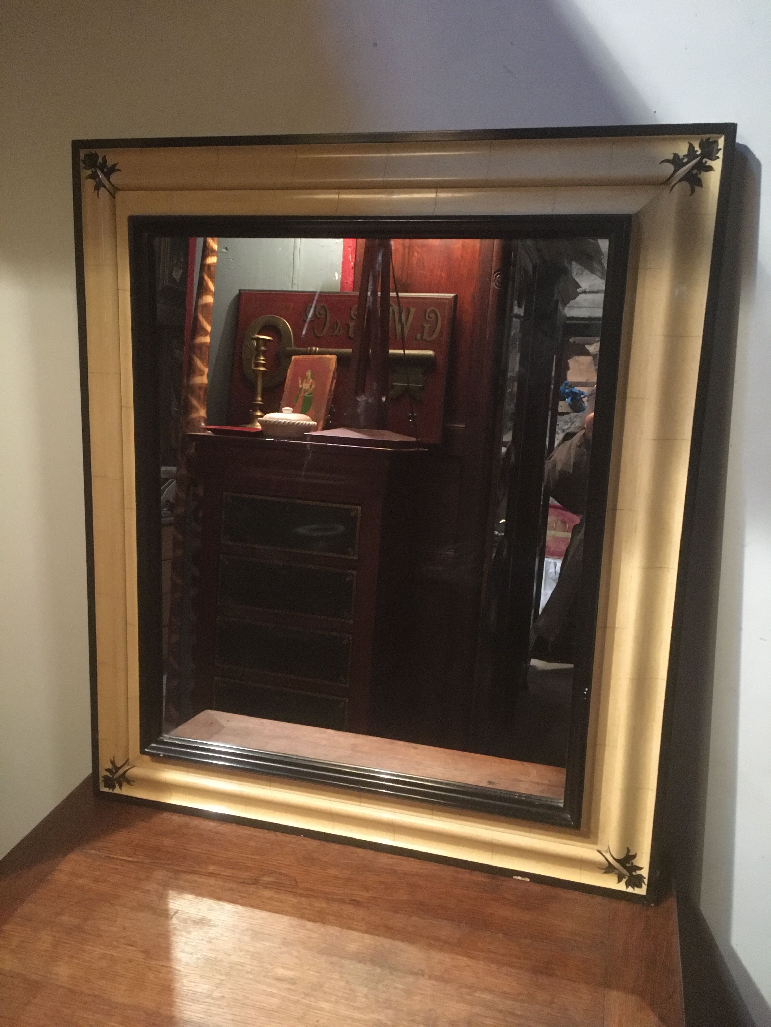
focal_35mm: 29
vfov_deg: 61.7
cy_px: 514
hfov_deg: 48.2
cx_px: 386
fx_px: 861
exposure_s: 1/17
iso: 320
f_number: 2.2
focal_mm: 4.15
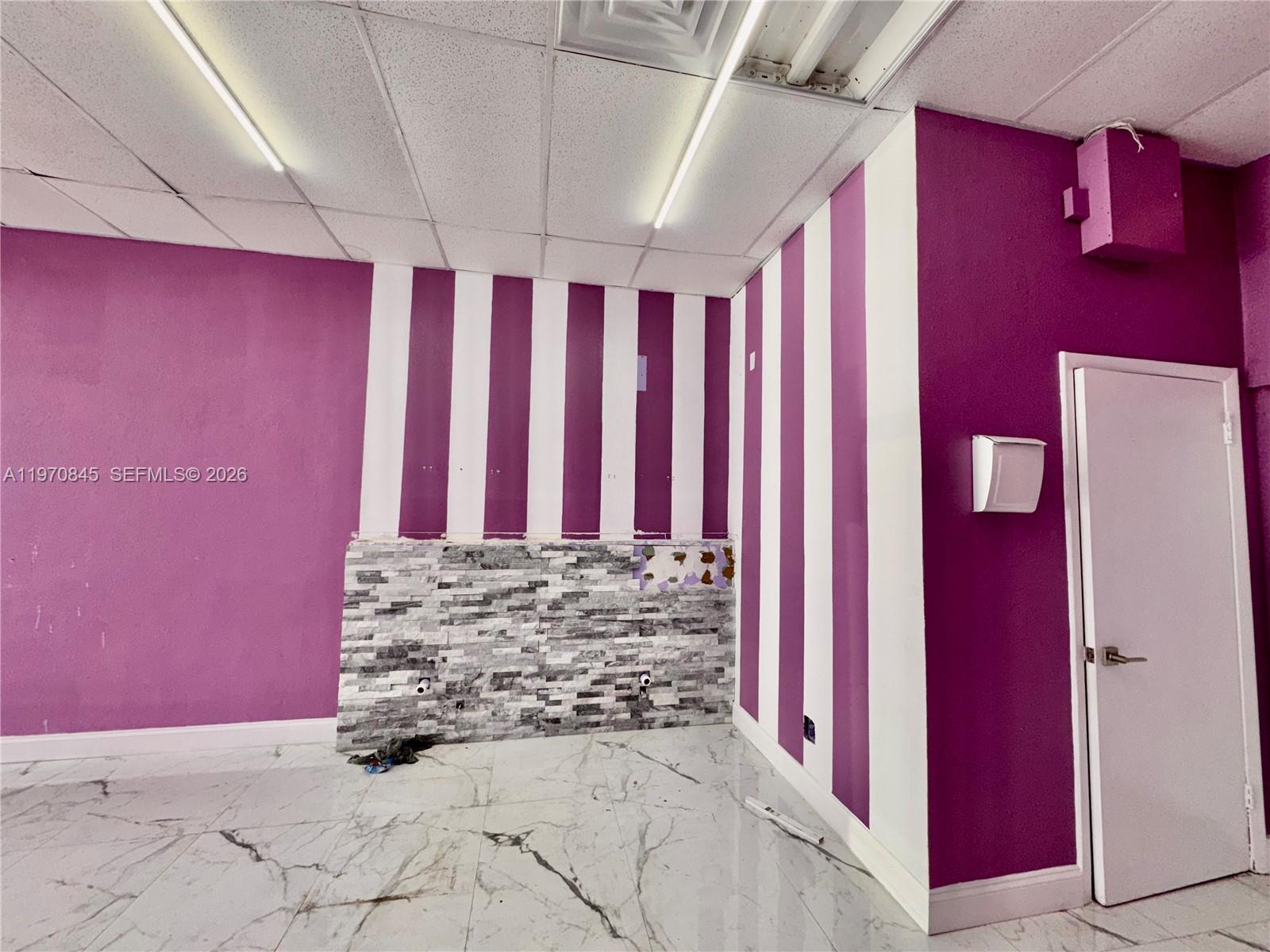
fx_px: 514
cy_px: 476
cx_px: 635
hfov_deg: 102.1
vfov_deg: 85.7
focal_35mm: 14
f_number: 2.2
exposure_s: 1/120
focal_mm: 2.22
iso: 64
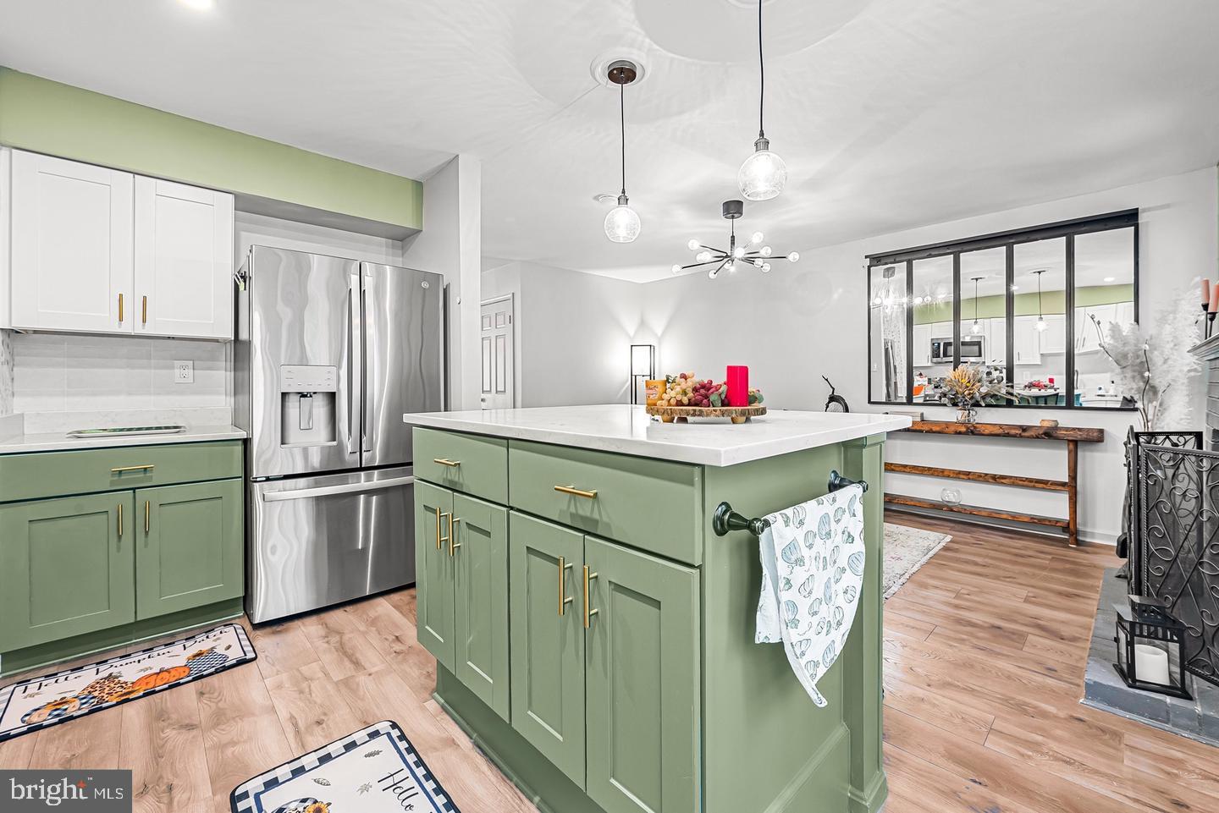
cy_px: 406
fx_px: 474
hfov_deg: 104.2
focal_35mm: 14
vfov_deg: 81.2
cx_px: 610
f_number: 10
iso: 250
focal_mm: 14
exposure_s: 1/3
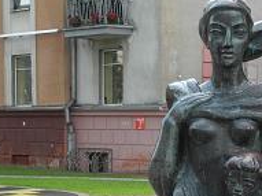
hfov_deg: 14.7
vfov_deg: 10.9
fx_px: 1014
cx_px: 199
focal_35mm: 134
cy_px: 228
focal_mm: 10.7
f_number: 3.5
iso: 100
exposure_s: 1/250
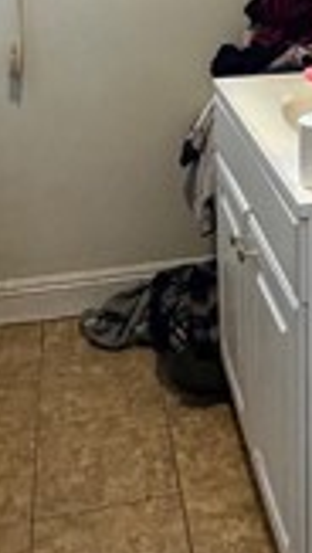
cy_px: 27
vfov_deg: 32.6
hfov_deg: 19.6
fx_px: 880
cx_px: 298
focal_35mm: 60
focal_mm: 2.22
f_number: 2.2
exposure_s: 1/60
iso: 640
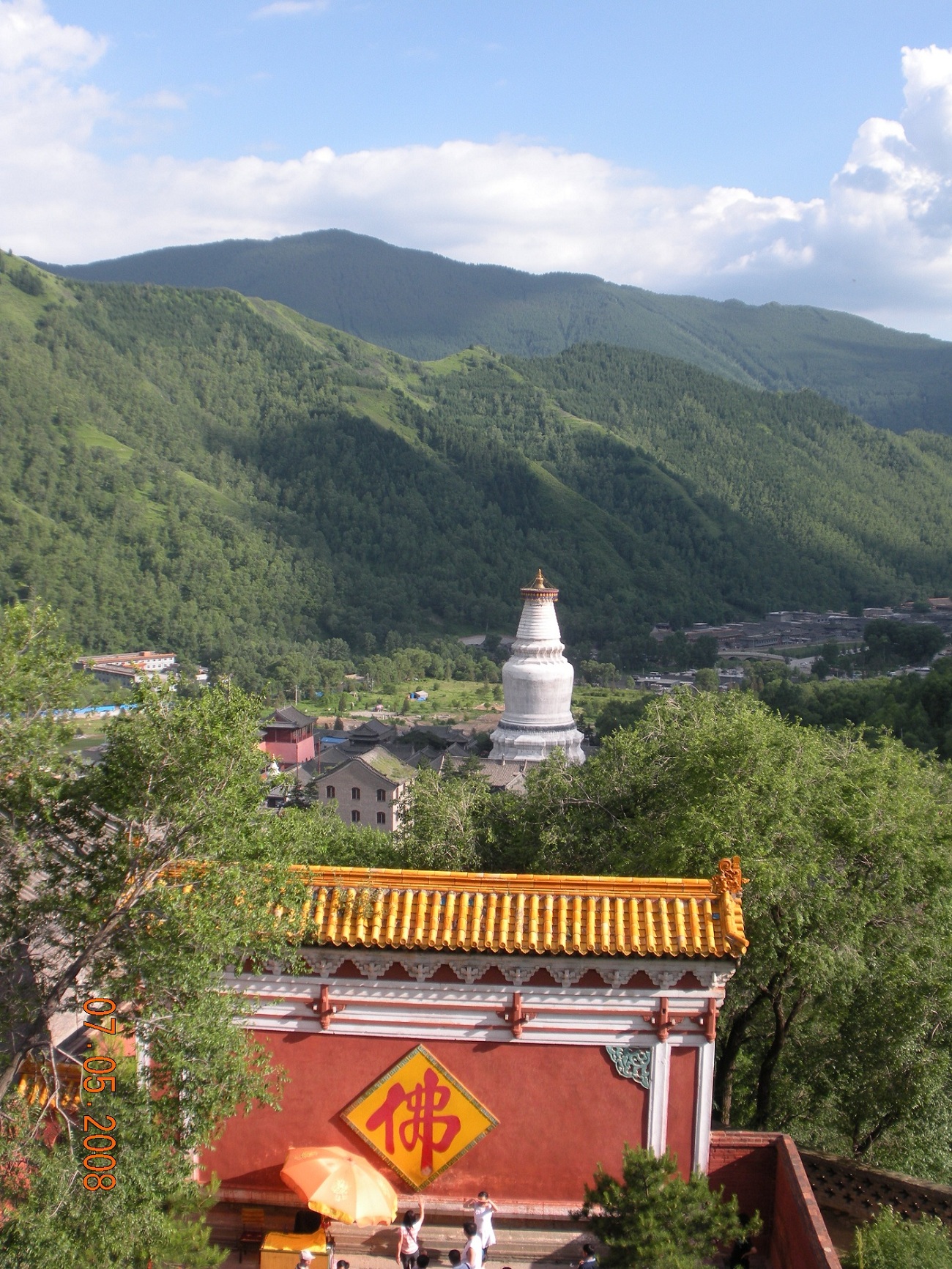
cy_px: 634
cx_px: 476
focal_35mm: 44
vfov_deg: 42.9
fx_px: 1613
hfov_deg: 32.9
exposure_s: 1/282
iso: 64
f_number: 4
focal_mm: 7.7
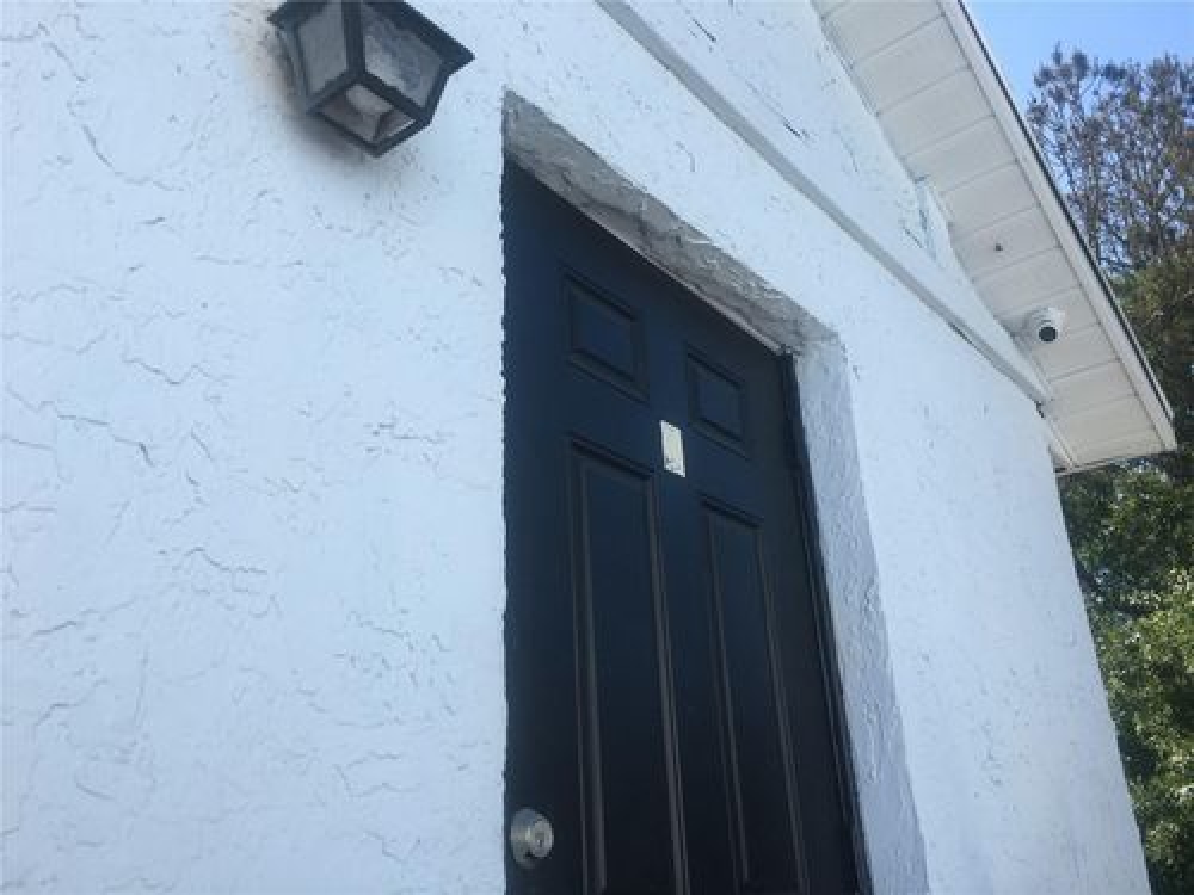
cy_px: 448
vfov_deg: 48.2
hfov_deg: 61.7
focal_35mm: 29
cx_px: 597
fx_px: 1000
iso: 25
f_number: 2.2
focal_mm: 4.15
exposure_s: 1/999
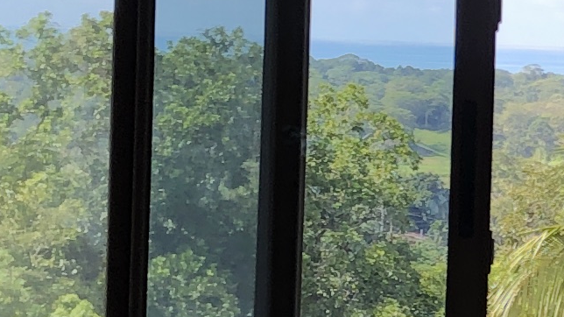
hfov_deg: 11.1
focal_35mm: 191
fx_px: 2856
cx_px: 653
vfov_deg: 6.4
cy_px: 109
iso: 20
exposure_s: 1/206
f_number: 1.8
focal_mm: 3.99
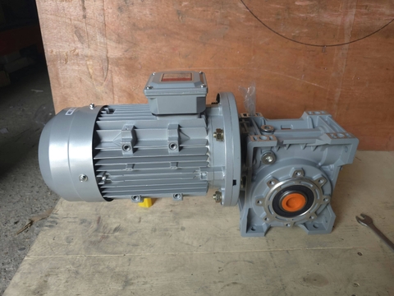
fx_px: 262
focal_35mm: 23
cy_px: 148
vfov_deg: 58.9
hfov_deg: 73.9
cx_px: 197
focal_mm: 6.3
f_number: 1.7
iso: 64
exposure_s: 1/60
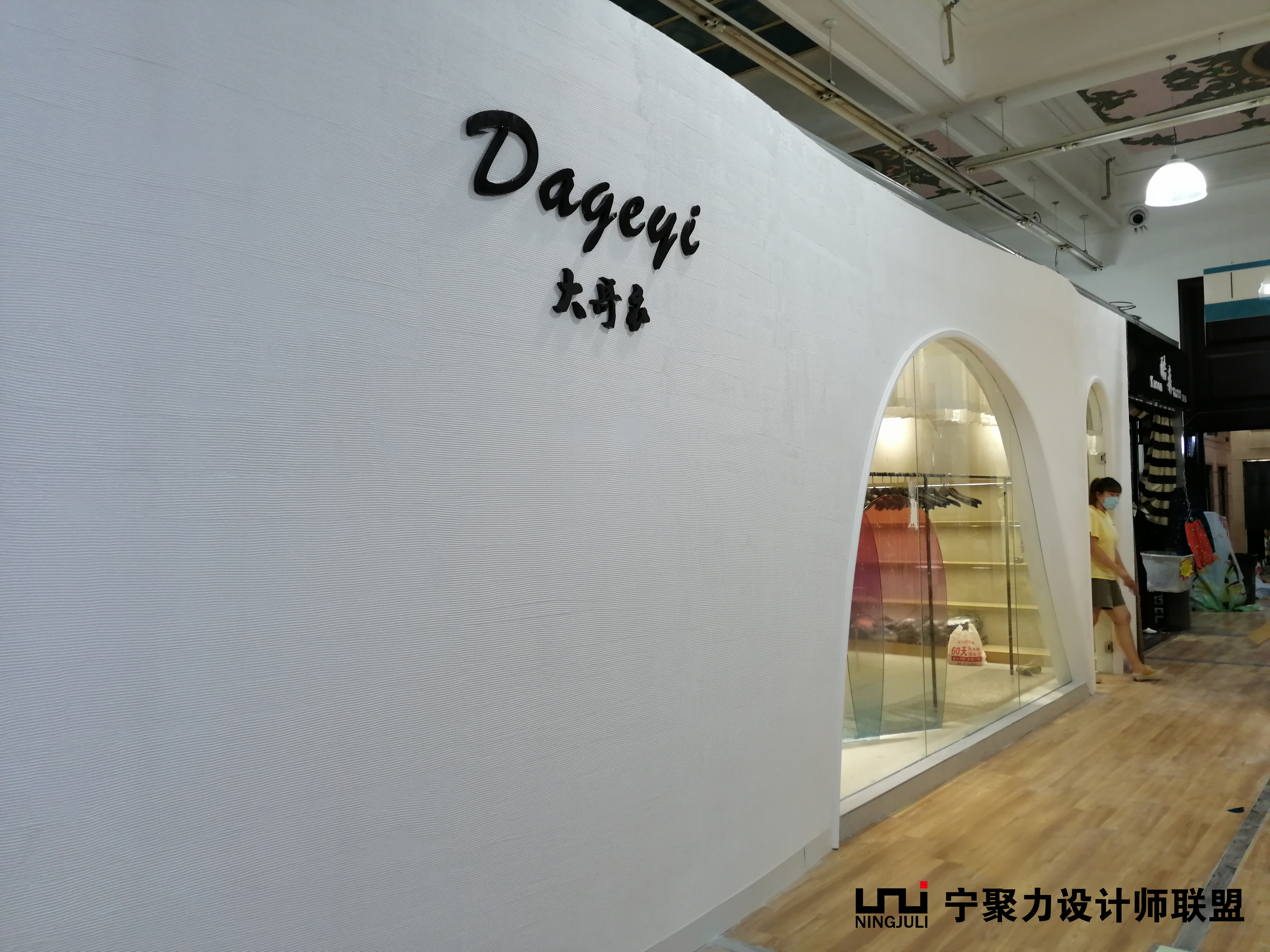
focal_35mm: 27
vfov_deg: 51.4
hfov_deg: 65.3
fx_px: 991
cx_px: 635
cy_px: 476
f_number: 1.8
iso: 125
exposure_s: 1/50
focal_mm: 3.96
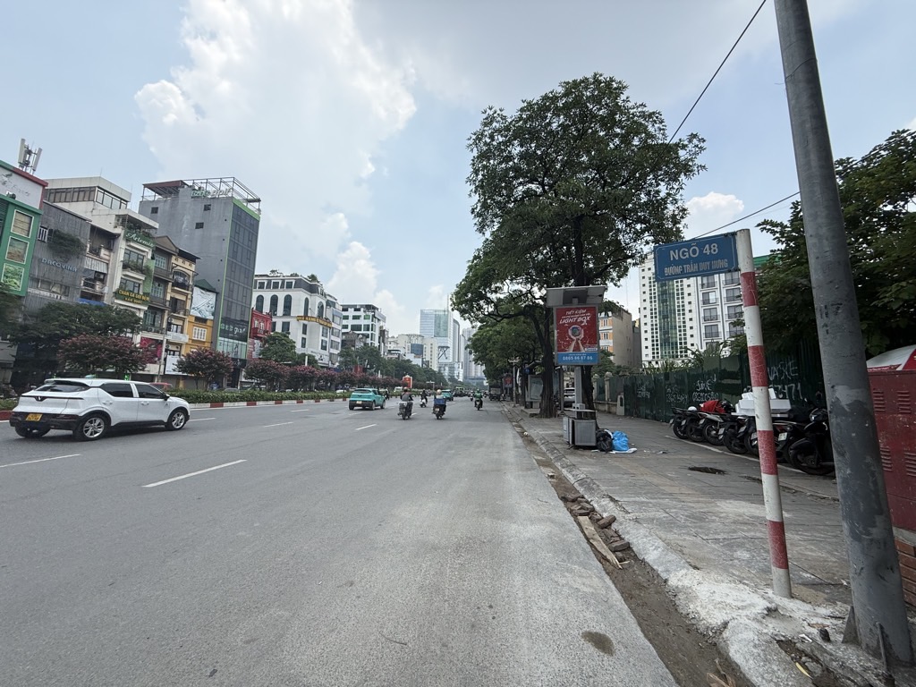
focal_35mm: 14
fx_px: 370
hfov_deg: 102.1
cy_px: 344
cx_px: 458
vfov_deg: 85.7
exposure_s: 1/1534
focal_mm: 2.22
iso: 50
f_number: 2.2
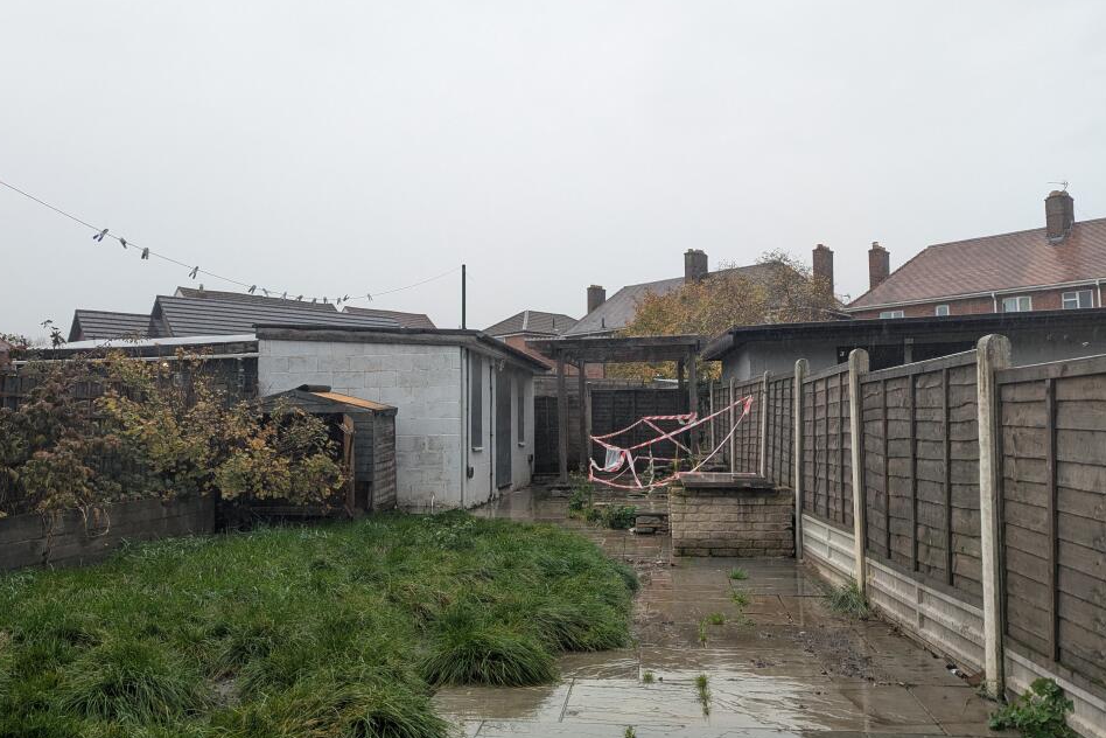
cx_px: 569
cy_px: 361
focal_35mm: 27
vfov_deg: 47.9
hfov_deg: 67.4
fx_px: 829
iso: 58
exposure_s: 1/293
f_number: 1.85
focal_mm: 6.81
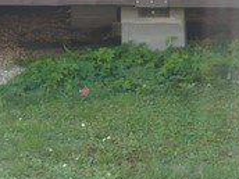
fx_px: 842
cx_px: 72
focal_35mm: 122
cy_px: -122
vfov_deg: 11.4
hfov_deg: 16.1
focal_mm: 5.8
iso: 100
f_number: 2.8
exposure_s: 1/200
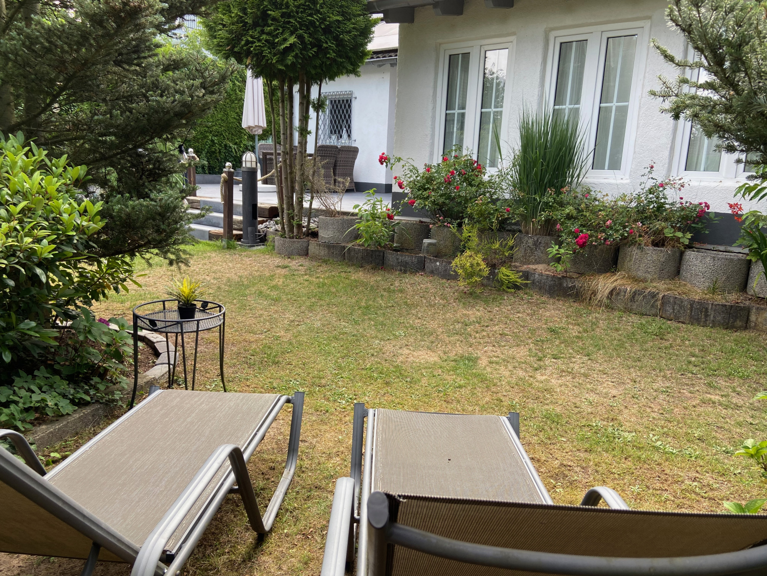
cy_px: 288
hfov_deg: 67.3
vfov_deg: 53.1
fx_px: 576
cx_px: 384
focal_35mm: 26
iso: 32
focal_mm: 4.25
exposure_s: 1/146
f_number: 1.8
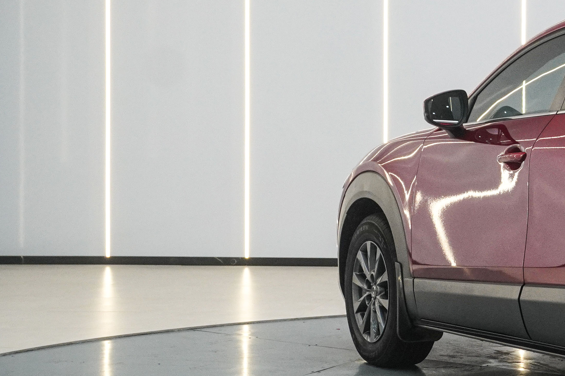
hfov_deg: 17.2
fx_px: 1748
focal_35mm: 111
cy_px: 155
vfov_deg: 12.3
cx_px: 749
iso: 1000
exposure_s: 1/80
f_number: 6.3
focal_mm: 27
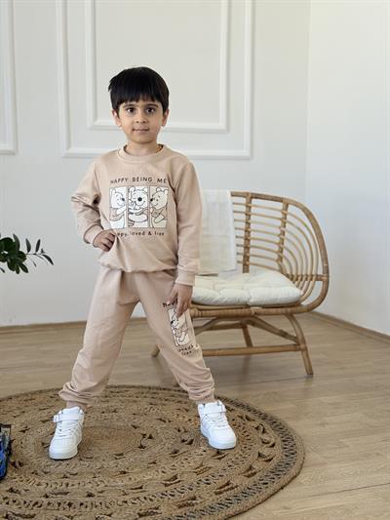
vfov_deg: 39.6
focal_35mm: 48
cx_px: 195
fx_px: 721
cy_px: 260
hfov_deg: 30.3
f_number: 1.78
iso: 80
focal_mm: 6.76
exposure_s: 1/230
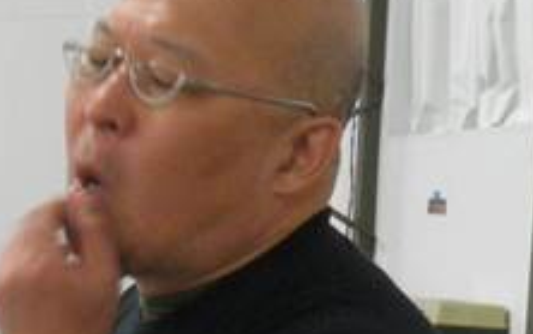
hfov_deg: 11.2
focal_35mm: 166
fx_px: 2413
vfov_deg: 7.7
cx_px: -591
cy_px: 560
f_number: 3.5
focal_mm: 6.1
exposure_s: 1/15
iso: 200
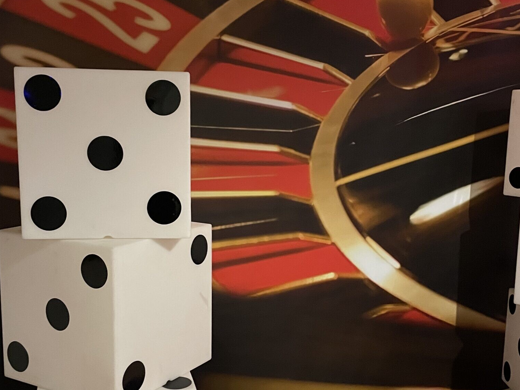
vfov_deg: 42.7
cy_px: 238
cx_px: 246
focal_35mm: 33
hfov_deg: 55.3
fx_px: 496
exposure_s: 1/29
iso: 800
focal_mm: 4.2
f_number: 1.6
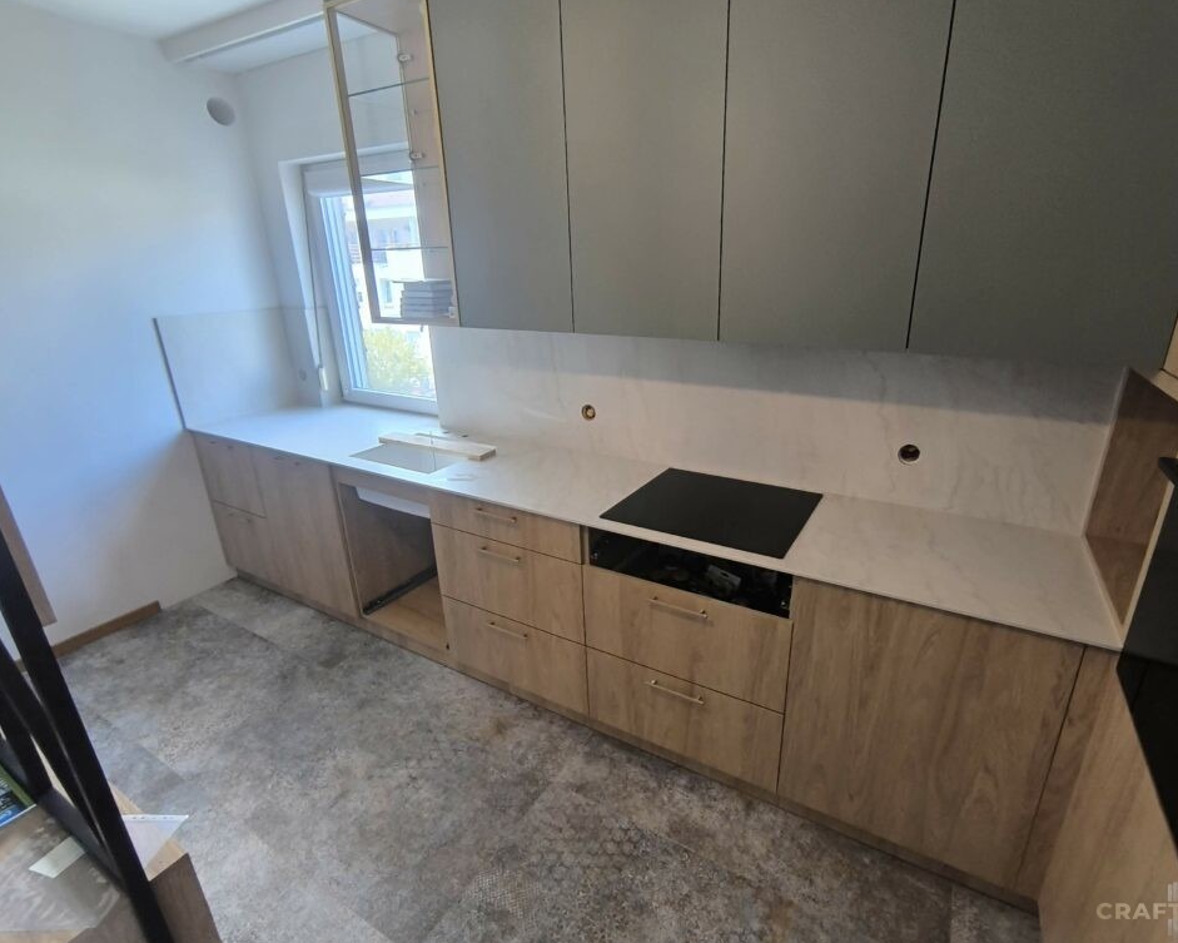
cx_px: 638
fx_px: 593
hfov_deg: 89.4
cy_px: 468
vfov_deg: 77.0
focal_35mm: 17
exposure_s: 1/50
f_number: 2.2
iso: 160
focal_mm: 1.65
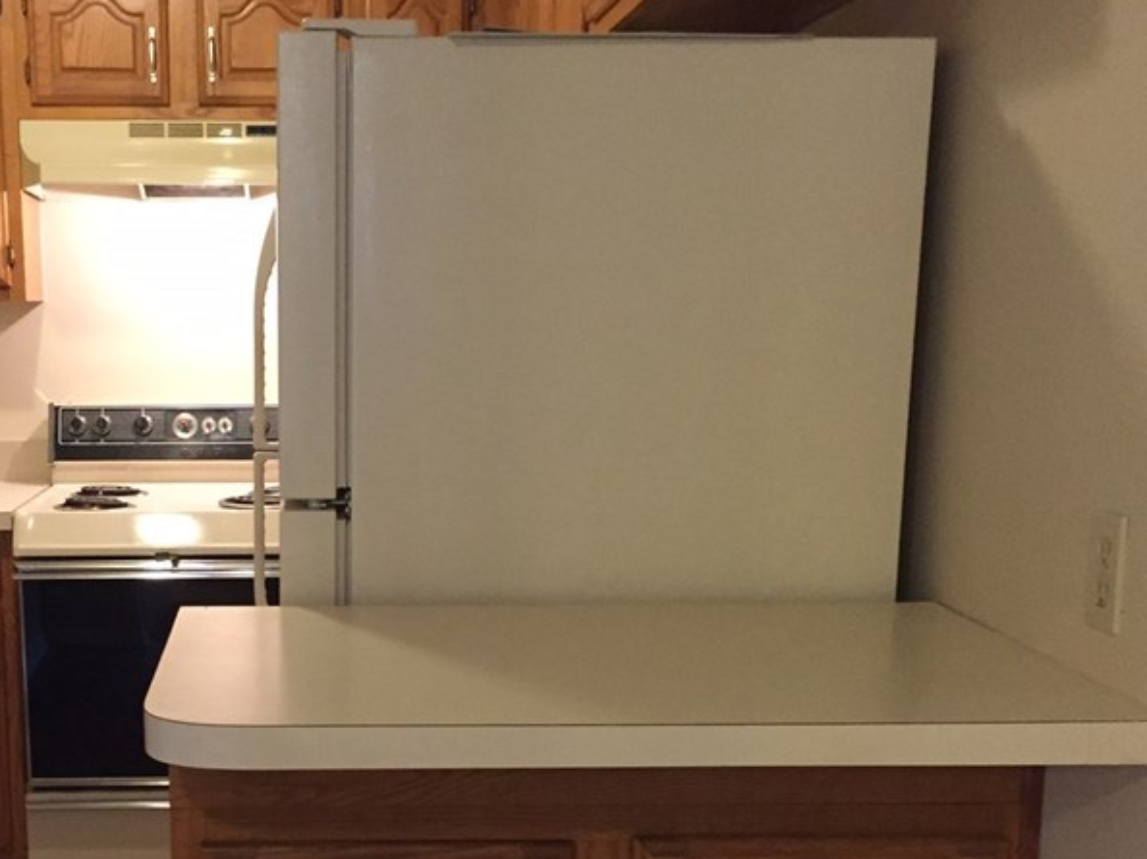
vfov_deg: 28.7
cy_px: 637
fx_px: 1656
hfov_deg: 37.6
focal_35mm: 50
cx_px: 344
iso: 250
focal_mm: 4.15
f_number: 2.2
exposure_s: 1/30
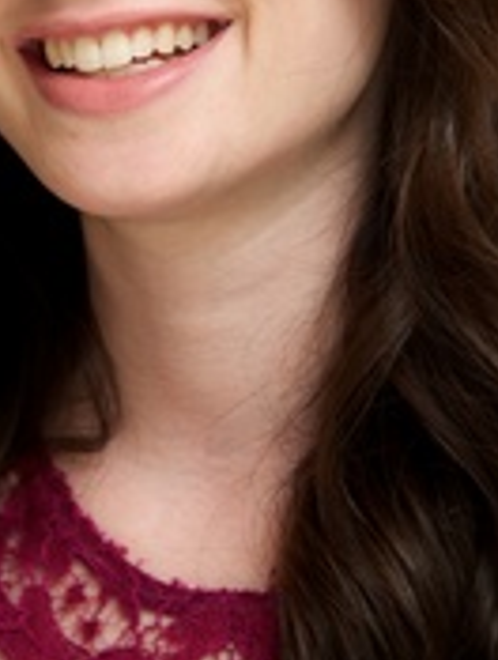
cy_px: 53
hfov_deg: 3.4
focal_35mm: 438
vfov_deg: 4.5
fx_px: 8371
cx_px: 128
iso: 400
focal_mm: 200
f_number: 6.3
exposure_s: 1/60
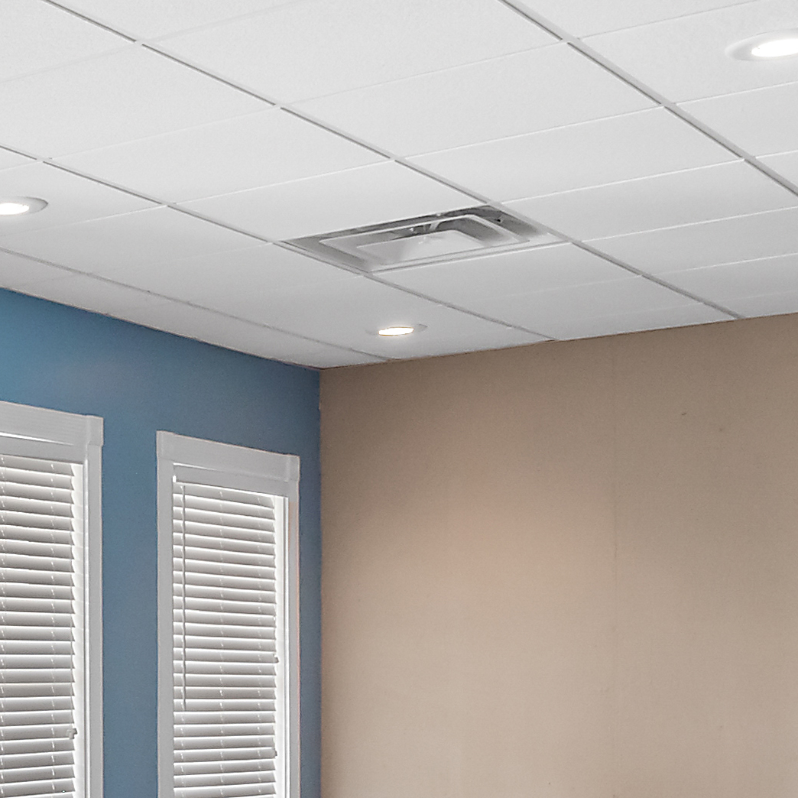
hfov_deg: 19.1
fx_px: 2060
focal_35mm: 79
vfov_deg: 21.4
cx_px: -414
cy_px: 737
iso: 200
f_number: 5.6
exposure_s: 1/40
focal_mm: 9
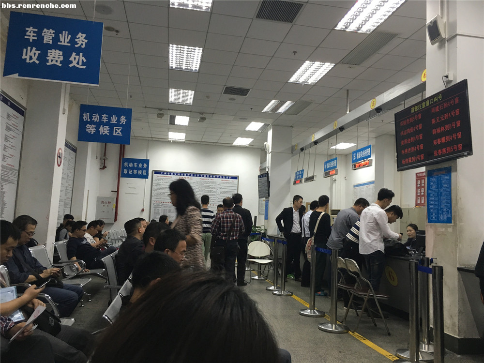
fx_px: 405
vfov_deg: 48.2
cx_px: 242
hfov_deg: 61.7
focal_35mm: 29
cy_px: 182
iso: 125
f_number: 2.2
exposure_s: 1/33
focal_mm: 4.15
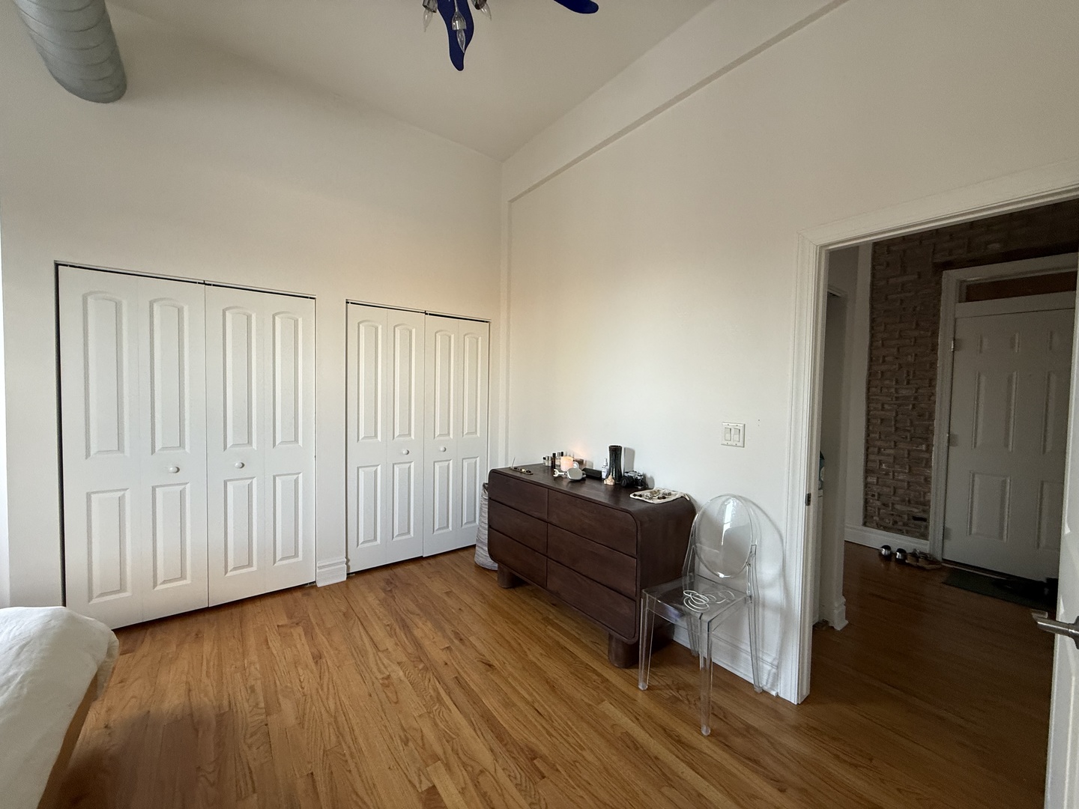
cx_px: 540
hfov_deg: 102.1
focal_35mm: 14
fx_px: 436
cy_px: 404
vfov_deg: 85.7
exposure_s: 1/99
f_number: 2.2
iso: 200
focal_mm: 2.22
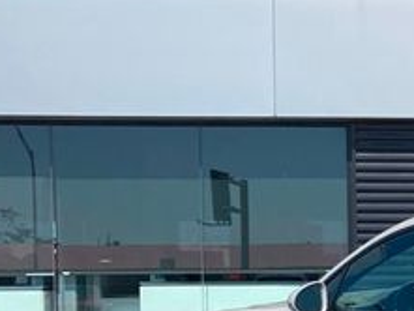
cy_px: 311
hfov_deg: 21.2
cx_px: 577
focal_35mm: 81
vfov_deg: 17.8
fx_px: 969
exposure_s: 1/2825
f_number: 1.8
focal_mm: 3.99
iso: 20
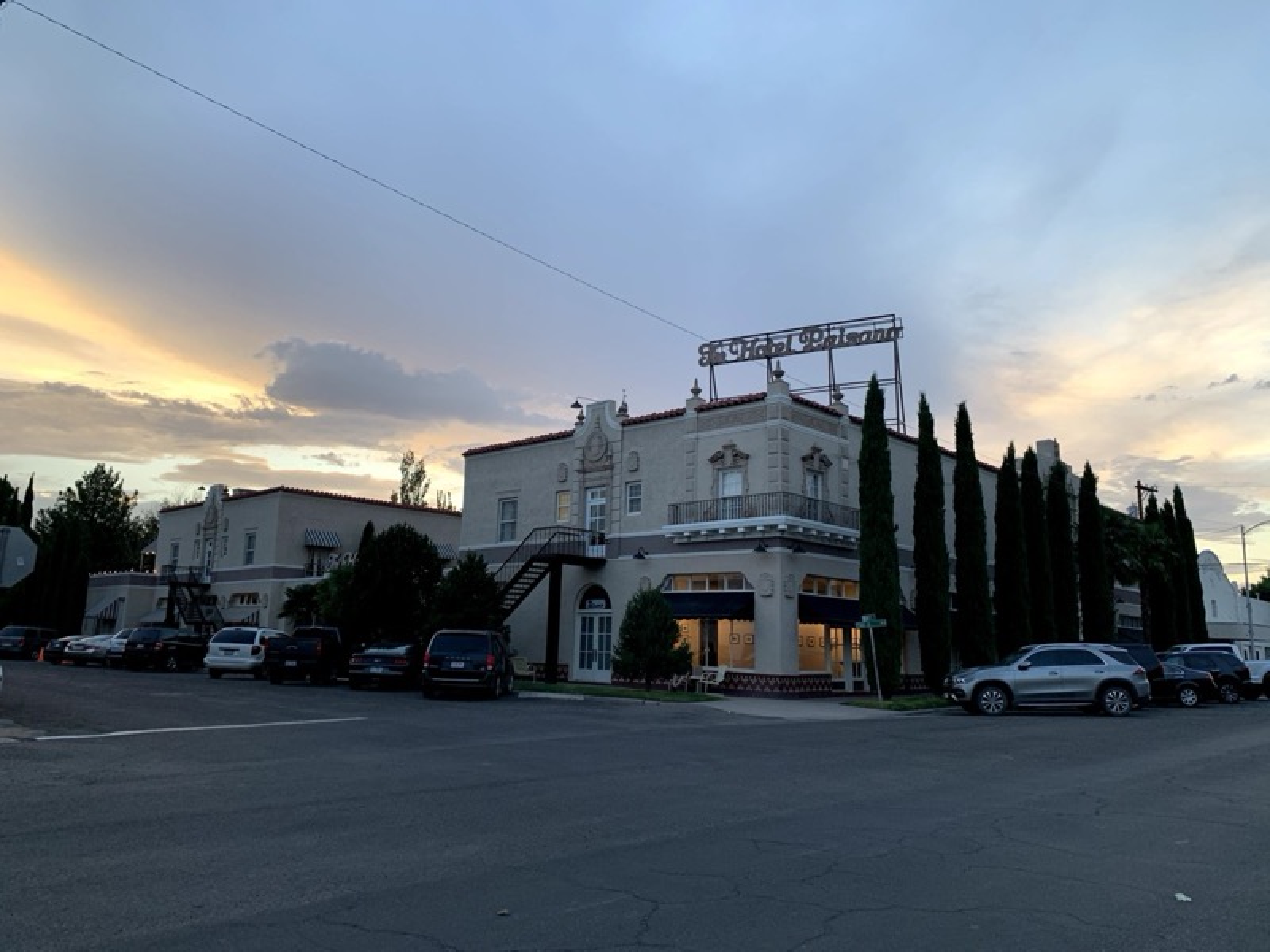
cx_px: 635
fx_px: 954
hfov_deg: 67.3
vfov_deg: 53.1
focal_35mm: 26
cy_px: 476
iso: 50
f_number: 1.8
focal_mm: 4.25
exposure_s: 1/121
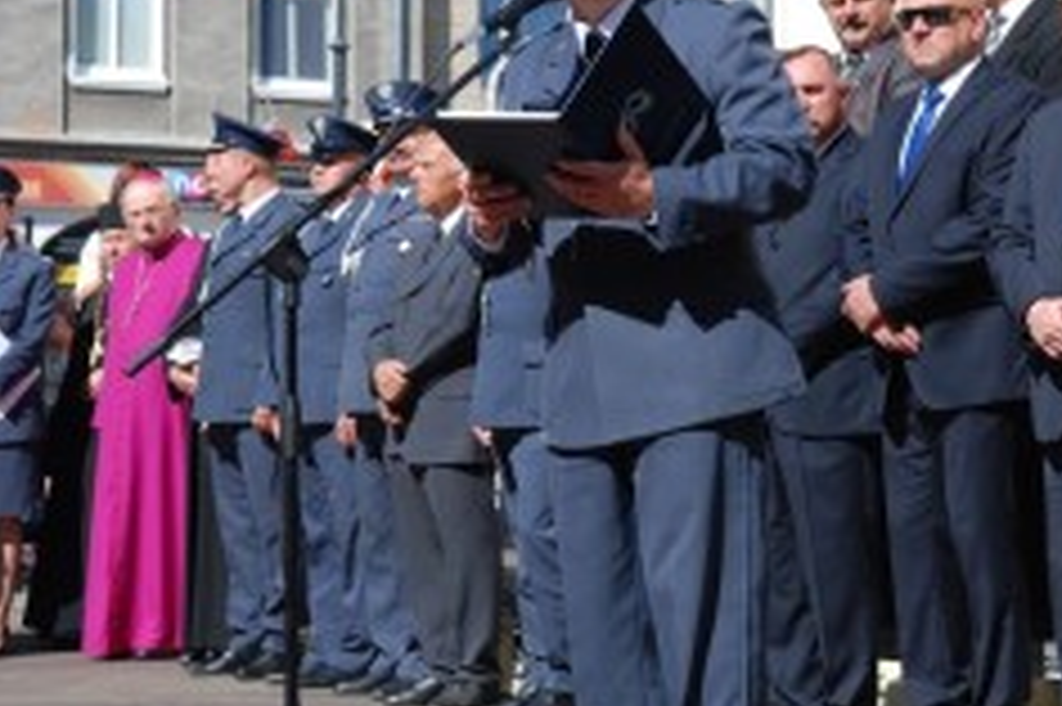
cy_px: 322
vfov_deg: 12.2
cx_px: 896
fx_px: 3302
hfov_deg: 18.1
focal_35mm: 112
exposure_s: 1/200
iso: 100
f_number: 7.1
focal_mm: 44
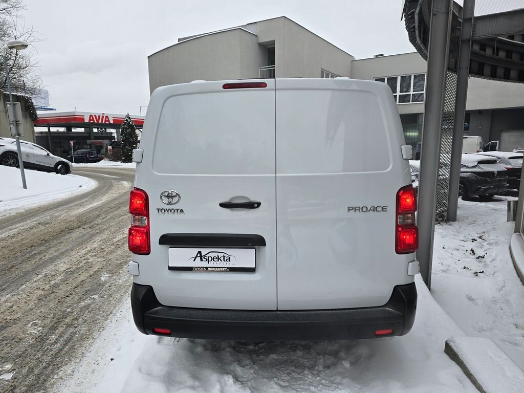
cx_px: 262
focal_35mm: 23
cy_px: 196
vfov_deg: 58.9
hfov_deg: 73.9
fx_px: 348
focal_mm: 6.3
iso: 25
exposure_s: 1/180
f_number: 1.7
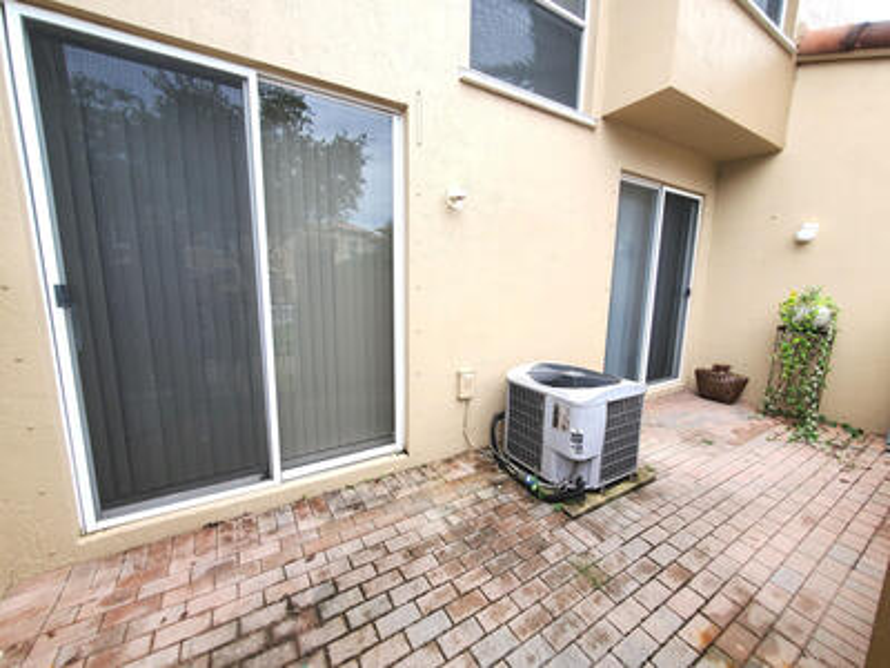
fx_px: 334
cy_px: 334
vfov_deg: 89.9
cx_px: 445
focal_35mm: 13
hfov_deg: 106.2
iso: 50
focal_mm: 1.8
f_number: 2.2
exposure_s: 1/202
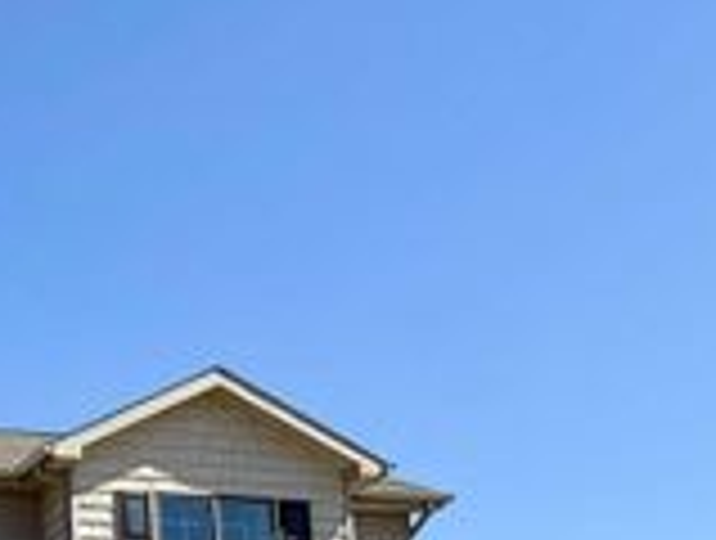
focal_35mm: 44
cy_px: 763
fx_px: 912
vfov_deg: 26.2
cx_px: -126
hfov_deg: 34.8
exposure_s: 1/2024
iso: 50
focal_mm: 2.22
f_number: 2.2
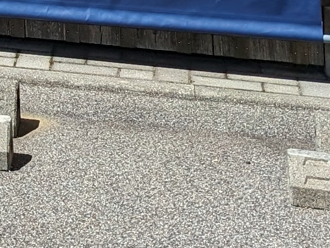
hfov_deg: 9.6
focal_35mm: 181
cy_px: -617
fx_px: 1727
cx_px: -489
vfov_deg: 6.9
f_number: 1.68
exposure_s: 1/999
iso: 21
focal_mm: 6.9
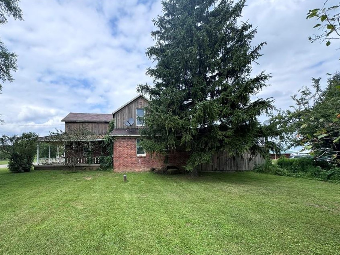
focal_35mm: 17
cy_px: 150
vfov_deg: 74.1
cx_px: 135
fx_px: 167
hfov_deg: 89.8
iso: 40
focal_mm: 2.22
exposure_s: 1/756
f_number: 2.2
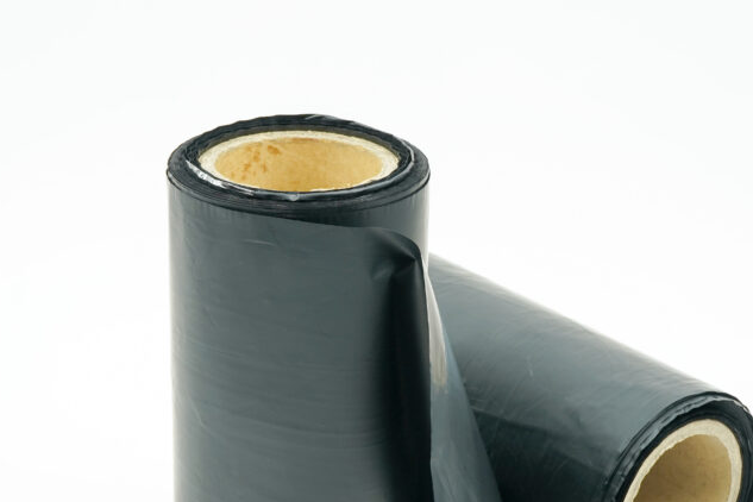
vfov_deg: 15.3
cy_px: 387
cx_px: 401
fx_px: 1861
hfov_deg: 22.9
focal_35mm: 89
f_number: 11
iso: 400
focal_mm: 55
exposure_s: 1/25
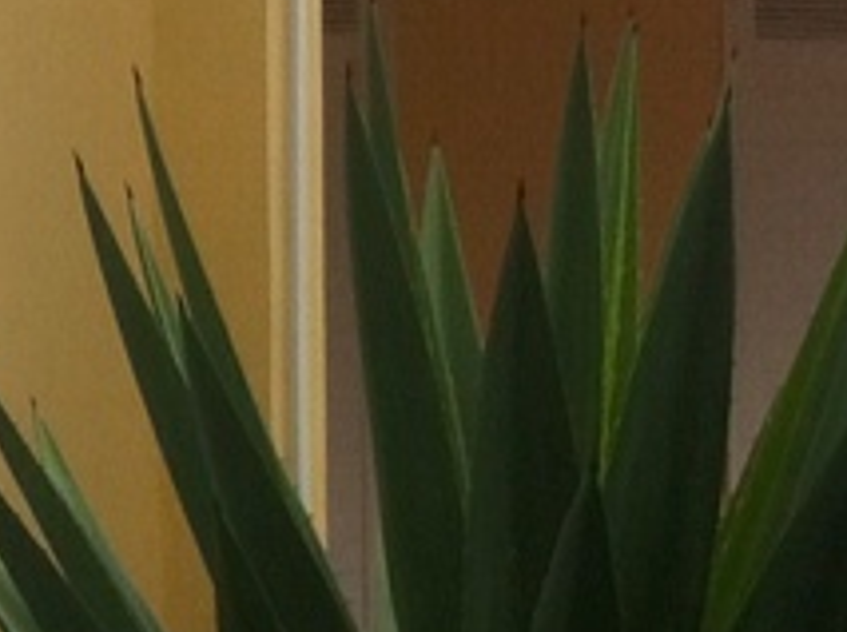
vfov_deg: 7.1
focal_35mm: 210
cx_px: -290
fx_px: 5130
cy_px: 223
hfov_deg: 9.3
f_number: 2.8
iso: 80
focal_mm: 3.85
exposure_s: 1/815
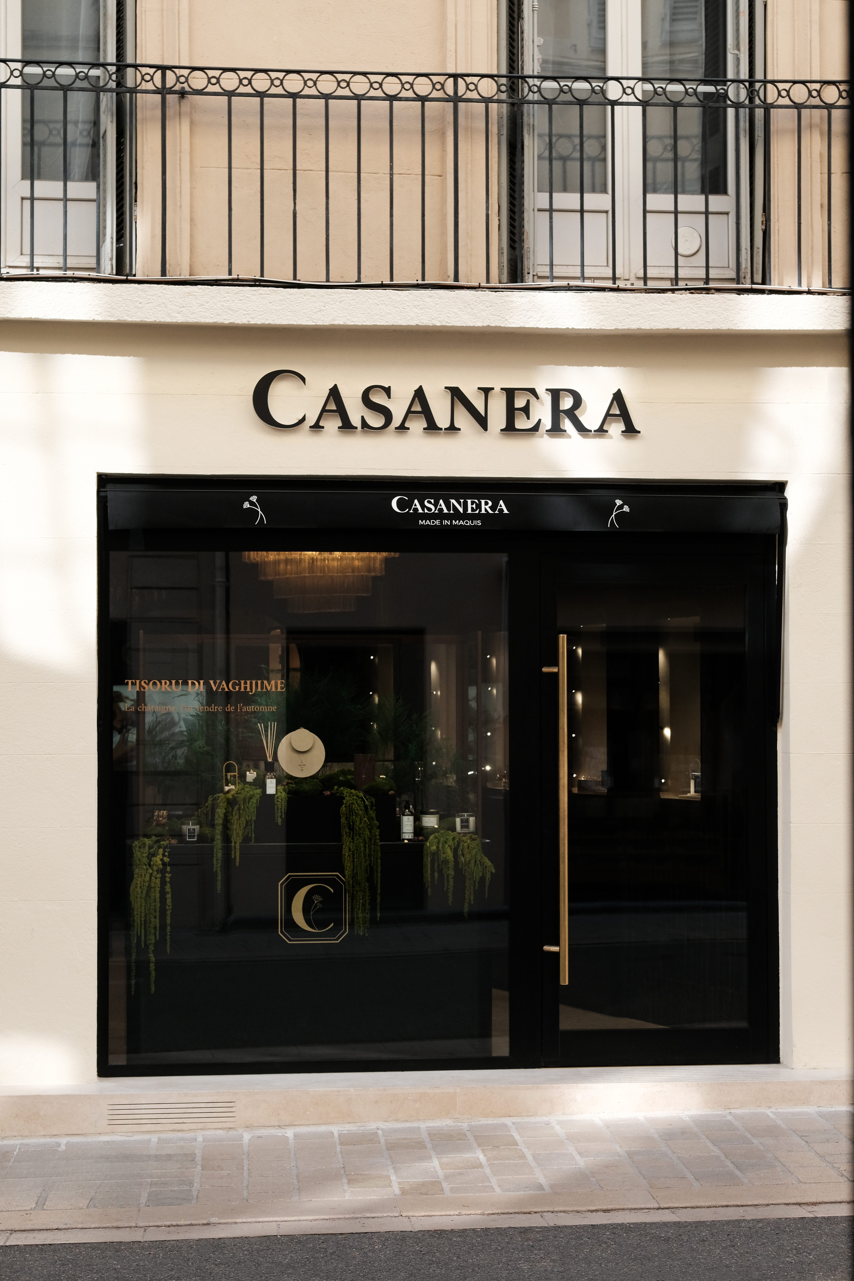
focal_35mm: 75
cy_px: 640
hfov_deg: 18.2
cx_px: 427
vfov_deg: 27.0
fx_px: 2669
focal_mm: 50
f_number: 5.6
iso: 800
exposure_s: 1/750
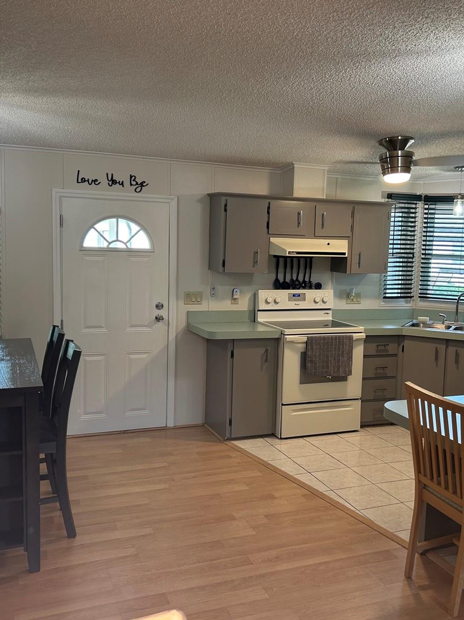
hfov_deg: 40.6
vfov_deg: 52.6
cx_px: 268
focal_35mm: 35
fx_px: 626
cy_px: 312
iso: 80
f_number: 1.5
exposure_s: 1/60
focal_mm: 5.7
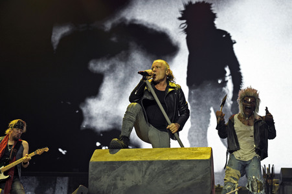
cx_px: 146
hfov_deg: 40.4
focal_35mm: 49
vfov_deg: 27.5
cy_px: 97
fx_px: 397
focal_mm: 49
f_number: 2.5
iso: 110
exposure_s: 1/400
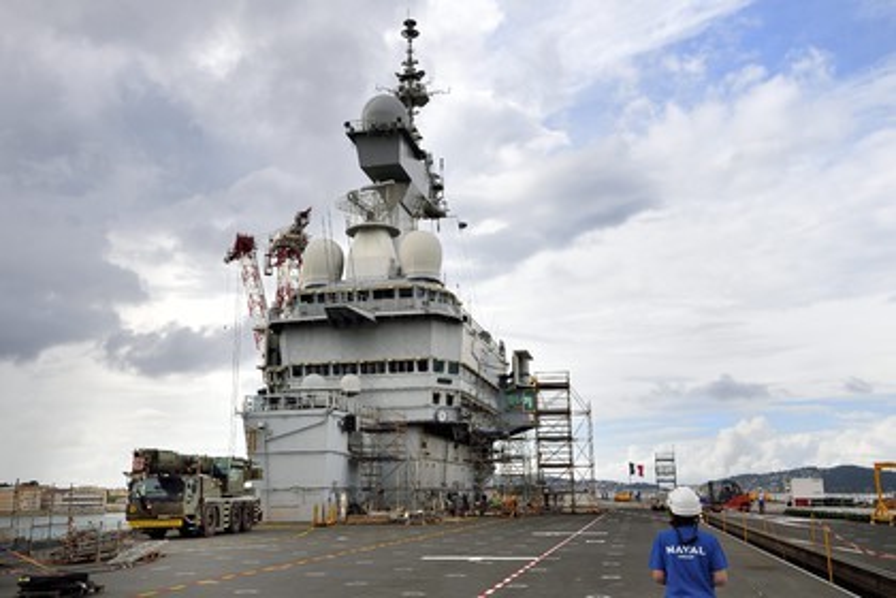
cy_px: 299
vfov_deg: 38.9
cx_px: 448
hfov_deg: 55.8
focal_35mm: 34
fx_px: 846
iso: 200
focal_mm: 34
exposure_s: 1/250
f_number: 11
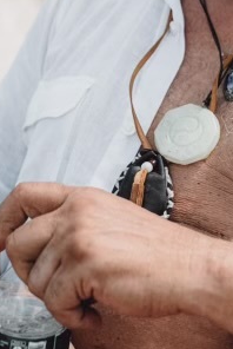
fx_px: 1307
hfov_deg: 10.1
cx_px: 239
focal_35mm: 135
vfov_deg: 14.6
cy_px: -81
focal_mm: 50
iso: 400
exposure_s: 1/8000
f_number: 2.5
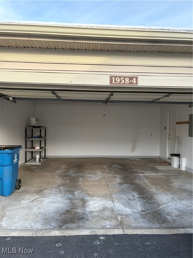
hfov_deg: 53.1
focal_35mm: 26
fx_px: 193
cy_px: 129
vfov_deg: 67.3
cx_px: 96
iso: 64
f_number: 1.6
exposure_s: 1/365
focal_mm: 5.96
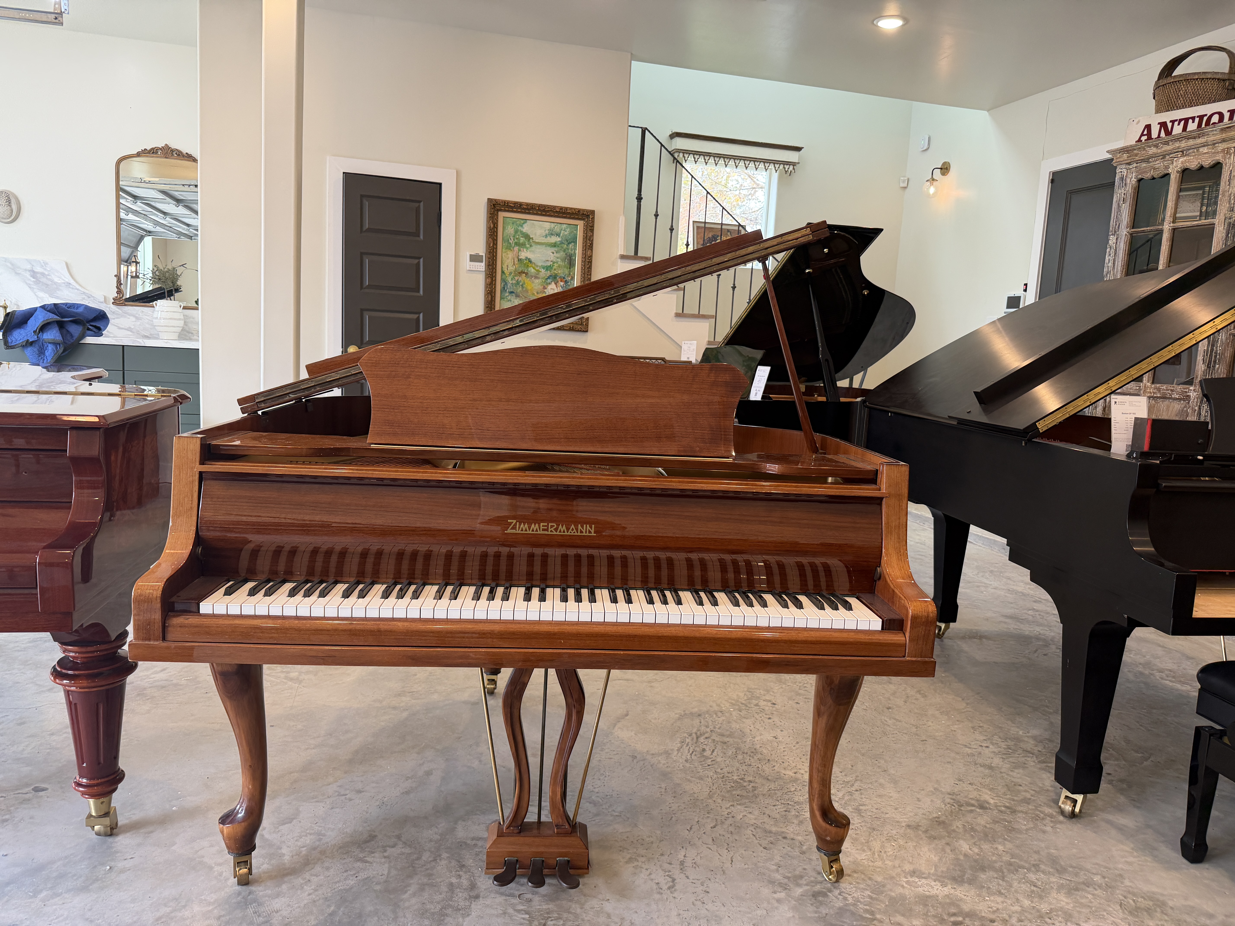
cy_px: 463
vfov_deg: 56.8
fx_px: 856
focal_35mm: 24
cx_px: 618
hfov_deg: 71.6
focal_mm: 6.76
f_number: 1.78
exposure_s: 1/120
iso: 200
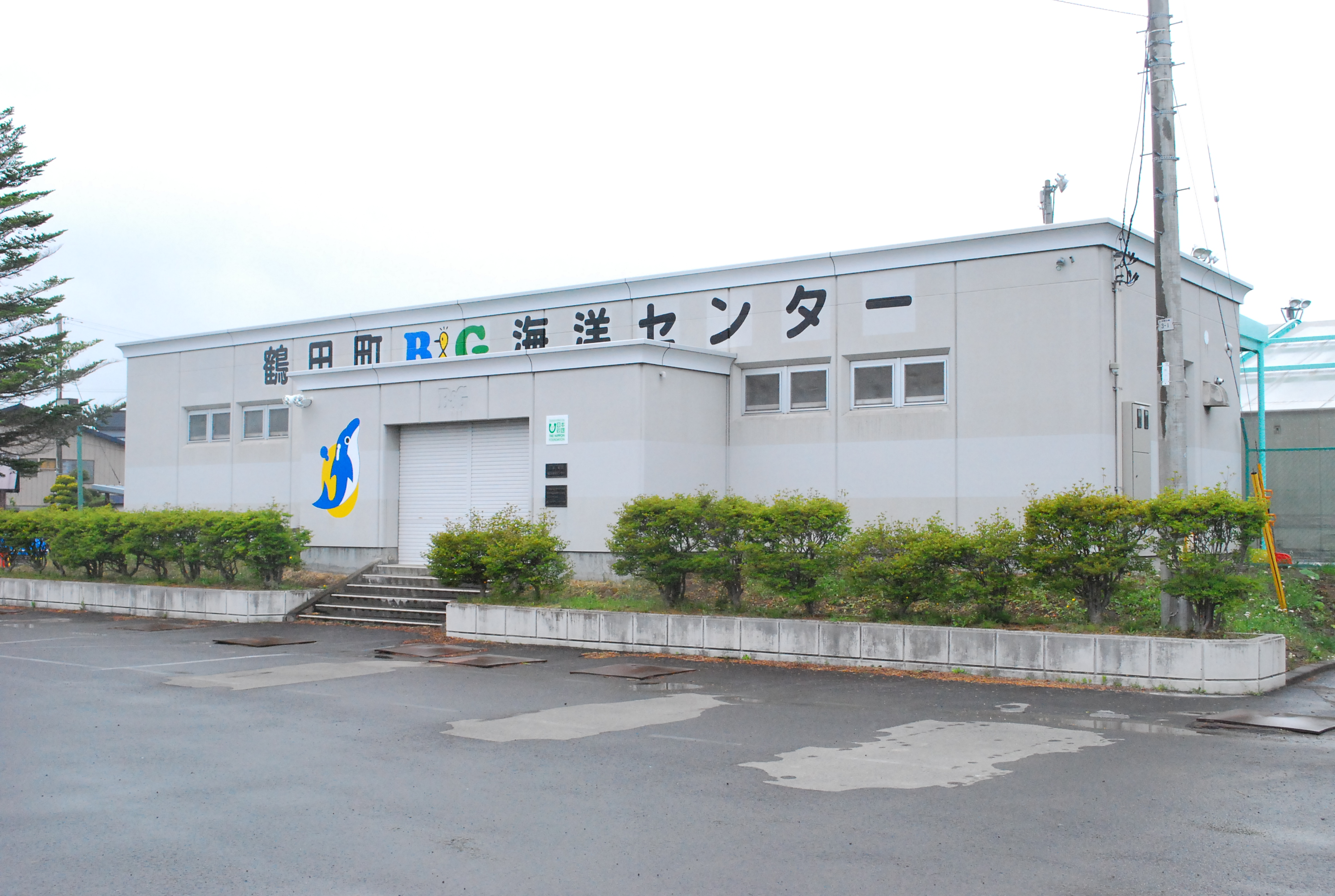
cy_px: 448
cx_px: 668
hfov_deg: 49.5
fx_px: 1449
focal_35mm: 39
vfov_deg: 34.4
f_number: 8
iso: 1600
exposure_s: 1/1250
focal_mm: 26
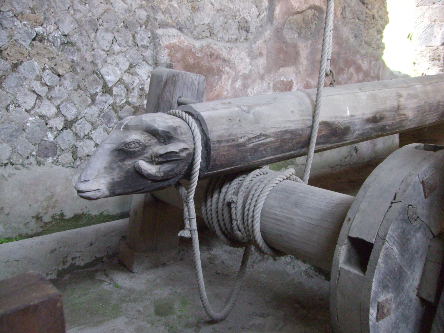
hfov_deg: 49.0
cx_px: 222
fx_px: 487
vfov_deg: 37.7
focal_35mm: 38
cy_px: 166
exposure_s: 1/100
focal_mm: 6.2
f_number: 2.7
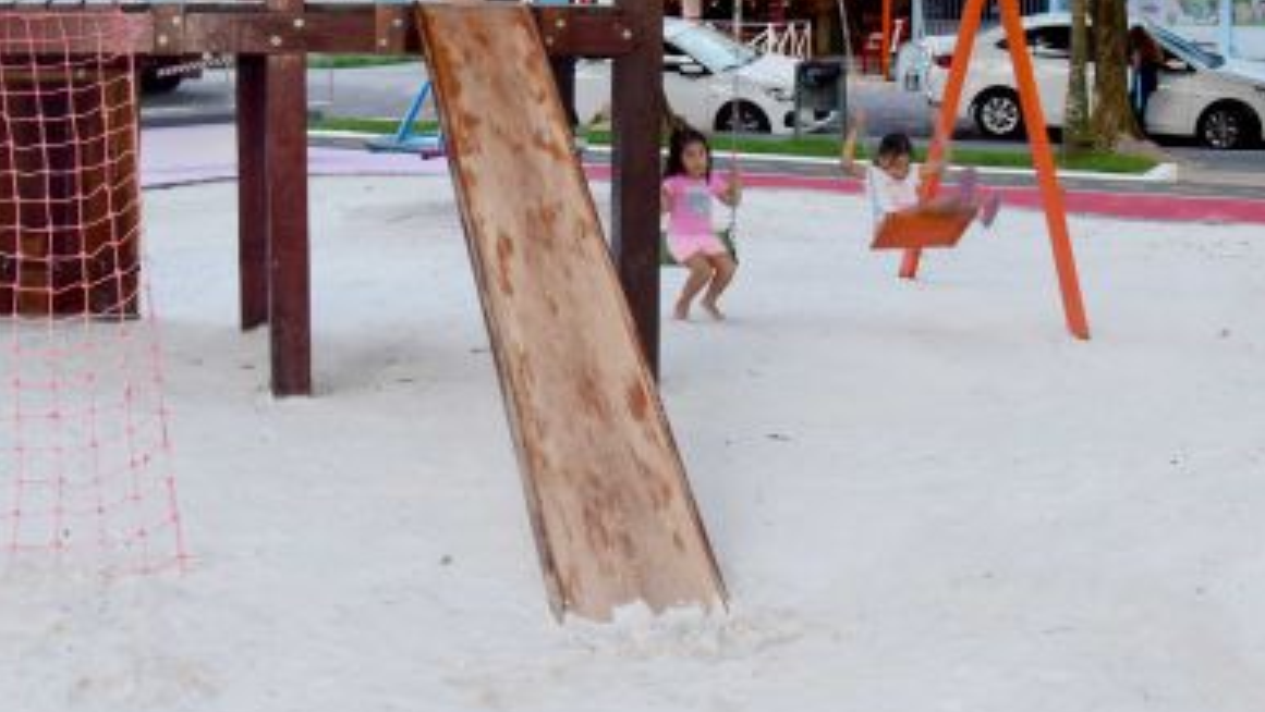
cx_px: 543
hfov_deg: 39.8
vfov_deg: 22.3
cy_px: 13
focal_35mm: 52
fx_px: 1745
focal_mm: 24
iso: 2000
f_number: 4
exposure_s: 1/50
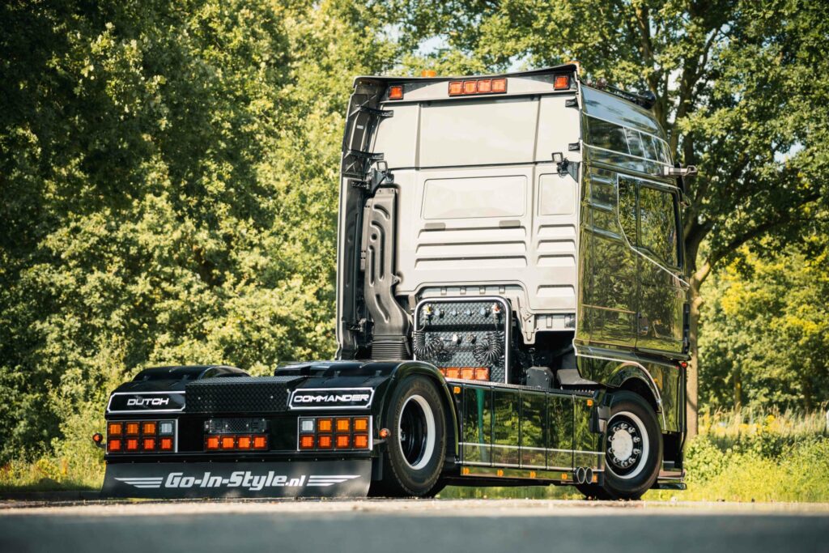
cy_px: 276
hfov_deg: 14.8
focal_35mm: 139
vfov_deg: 9.9
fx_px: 3192
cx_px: 414
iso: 250
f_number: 5.6
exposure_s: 1/60
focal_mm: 138.6
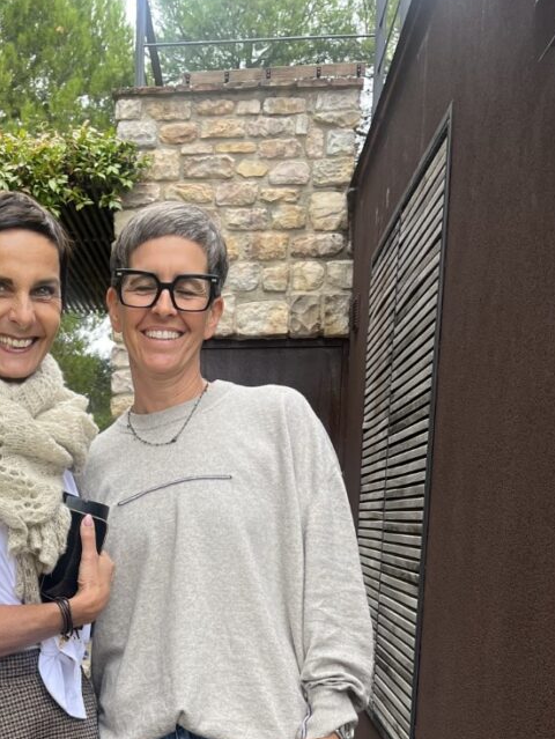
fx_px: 1089
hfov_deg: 27.6
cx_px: 62
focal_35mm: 51
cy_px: 715
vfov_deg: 34.5
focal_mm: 5.1
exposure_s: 1/121
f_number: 1.6
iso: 64
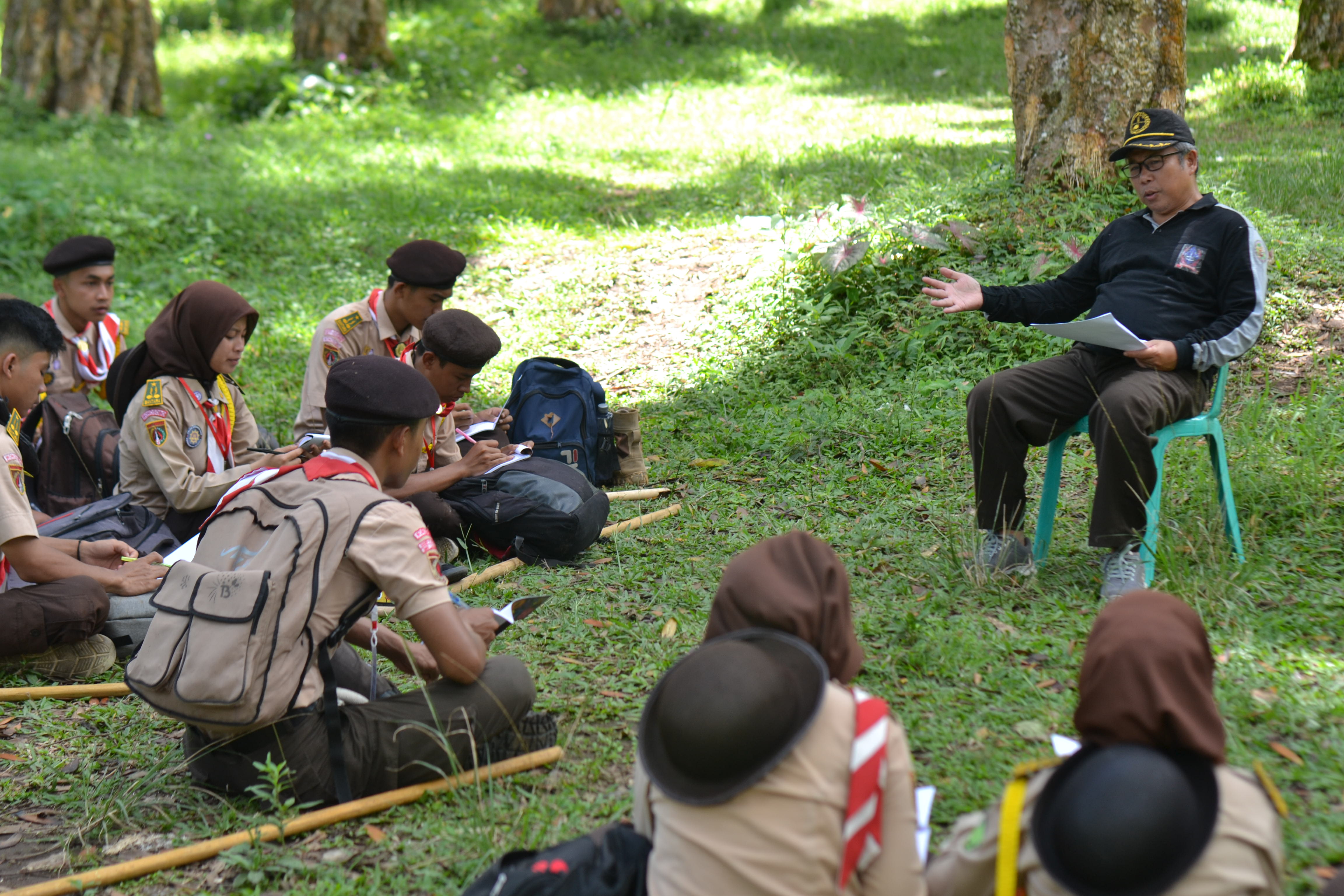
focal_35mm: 75
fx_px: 2800
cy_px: 448
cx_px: 672
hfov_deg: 27.0
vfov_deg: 18.2
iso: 100
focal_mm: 50
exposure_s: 1/200
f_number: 2.8
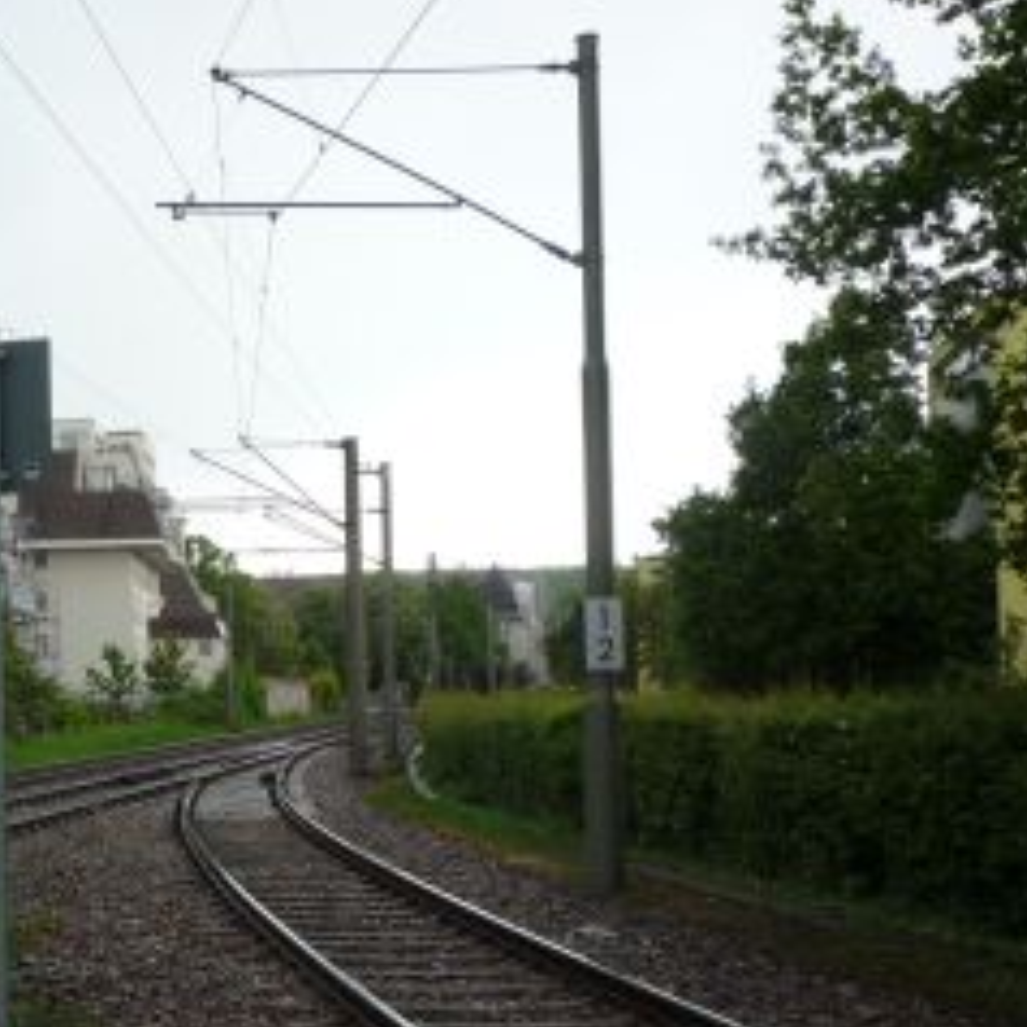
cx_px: 86
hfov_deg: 28.8
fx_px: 1913
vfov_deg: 29.9
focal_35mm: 57
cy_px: 673
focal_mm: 5.2
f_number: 4
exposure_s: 1/100
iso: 100
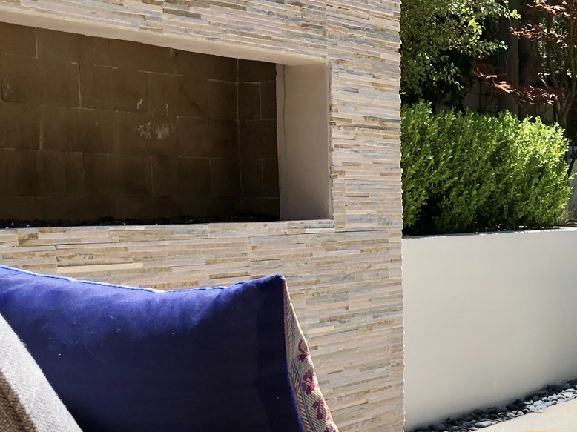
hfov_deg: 25.1
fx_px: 1200
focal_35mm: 72
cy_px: 313
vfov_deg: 20.3
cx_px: 642
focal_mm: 3.99
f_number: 1.8
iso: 20
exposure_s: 1/1043
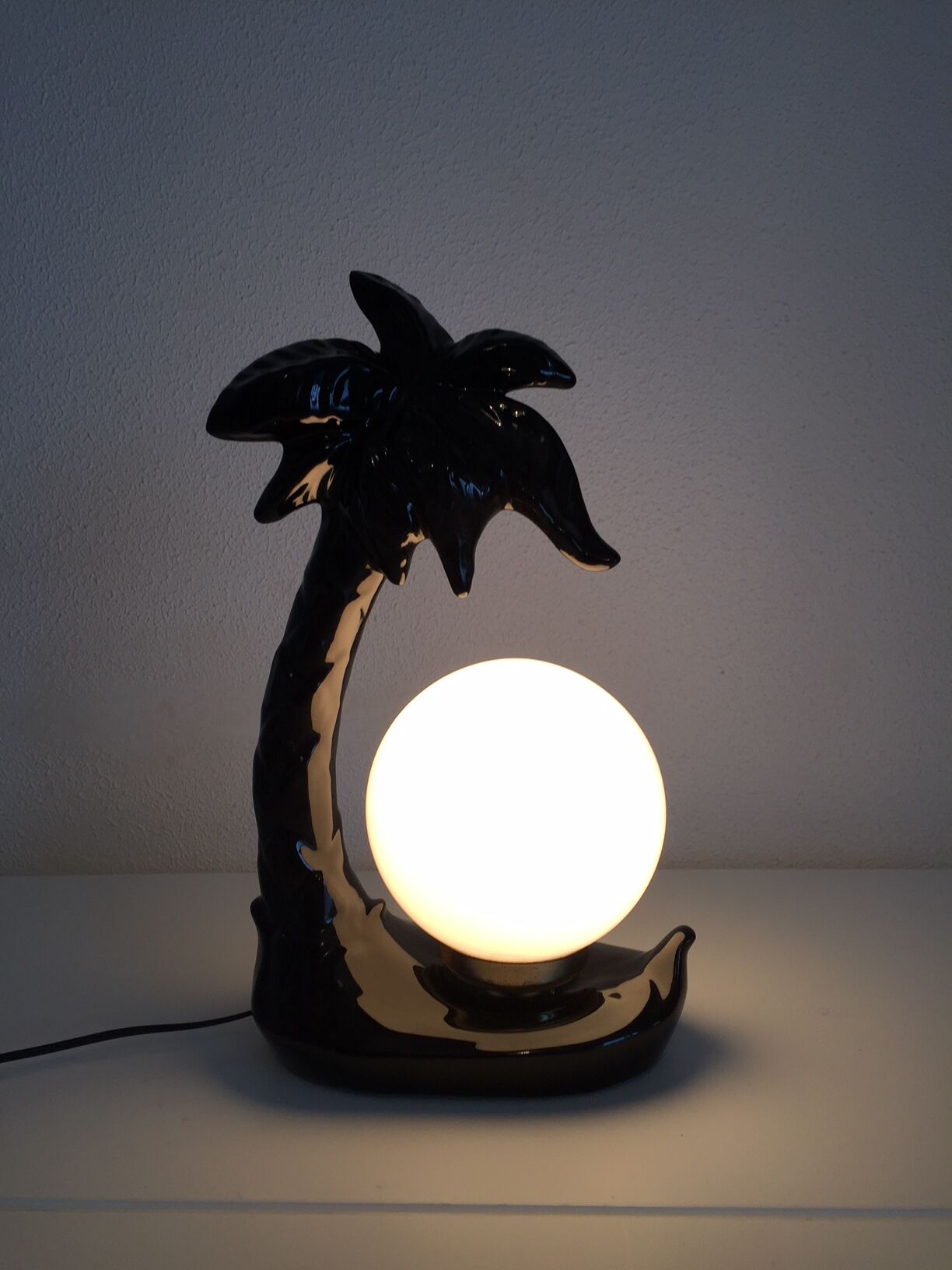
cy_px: 635
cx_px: 476
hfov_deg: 48.2
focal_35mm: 29
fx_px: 1063
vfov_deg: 61.7
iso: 32
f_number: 2.2
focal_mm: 4.15
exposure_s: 1/100
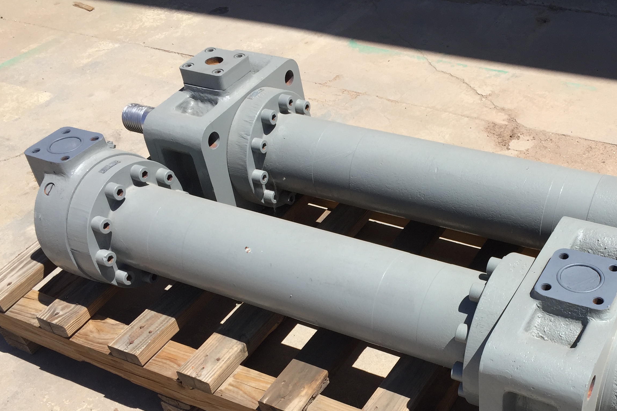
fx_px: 737
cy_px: 305
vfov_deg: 30.7
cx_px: 430
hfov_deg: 44.5
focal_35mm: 43
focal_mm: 4.15
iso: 32
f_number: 2.2
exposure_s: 1/2198
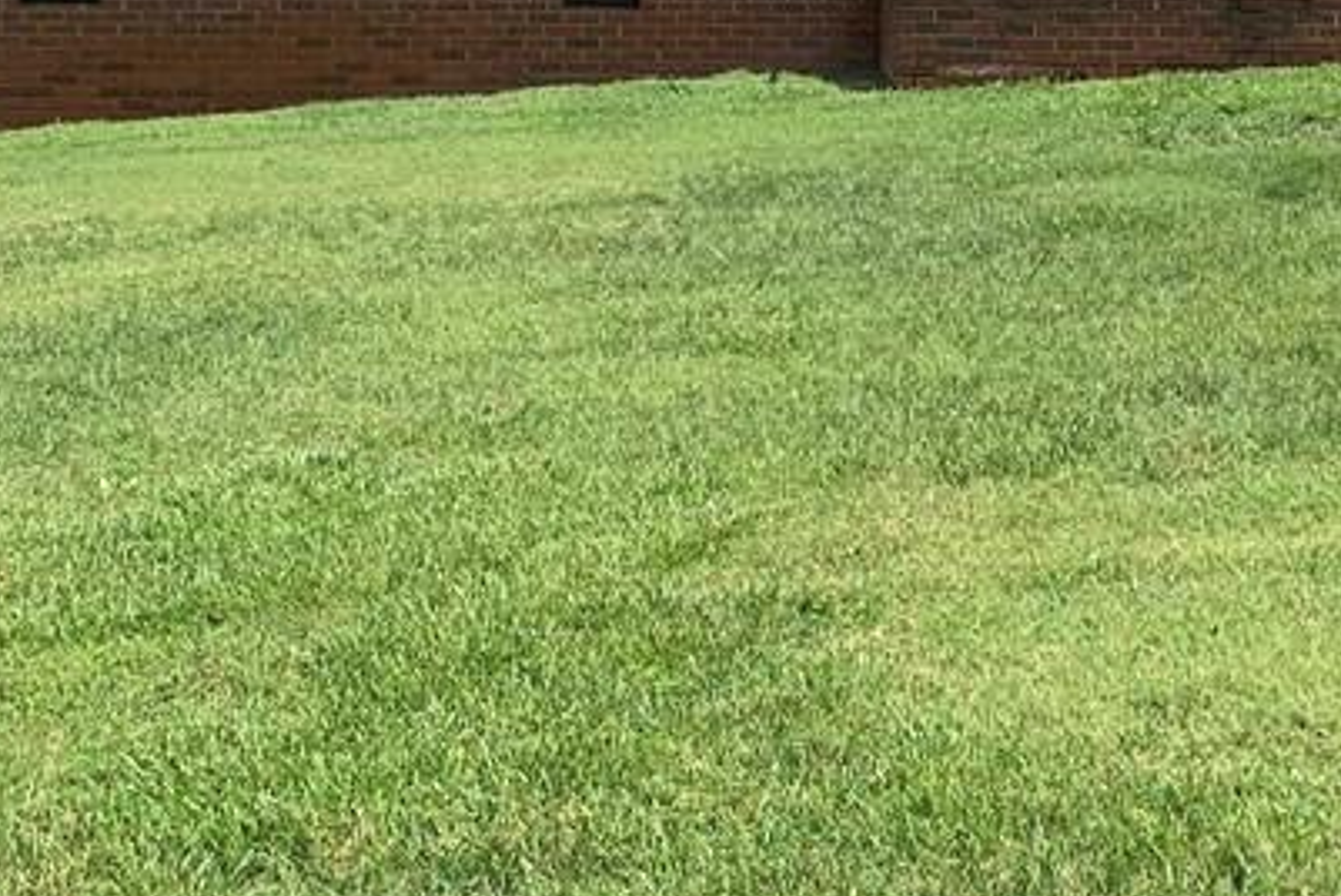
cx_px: 1027
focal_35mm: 69
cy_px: -231
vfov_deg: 18.5
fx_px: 2572
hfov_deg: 28.7
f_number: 1.8
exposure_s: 1/2364
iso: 25
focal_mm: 4.25
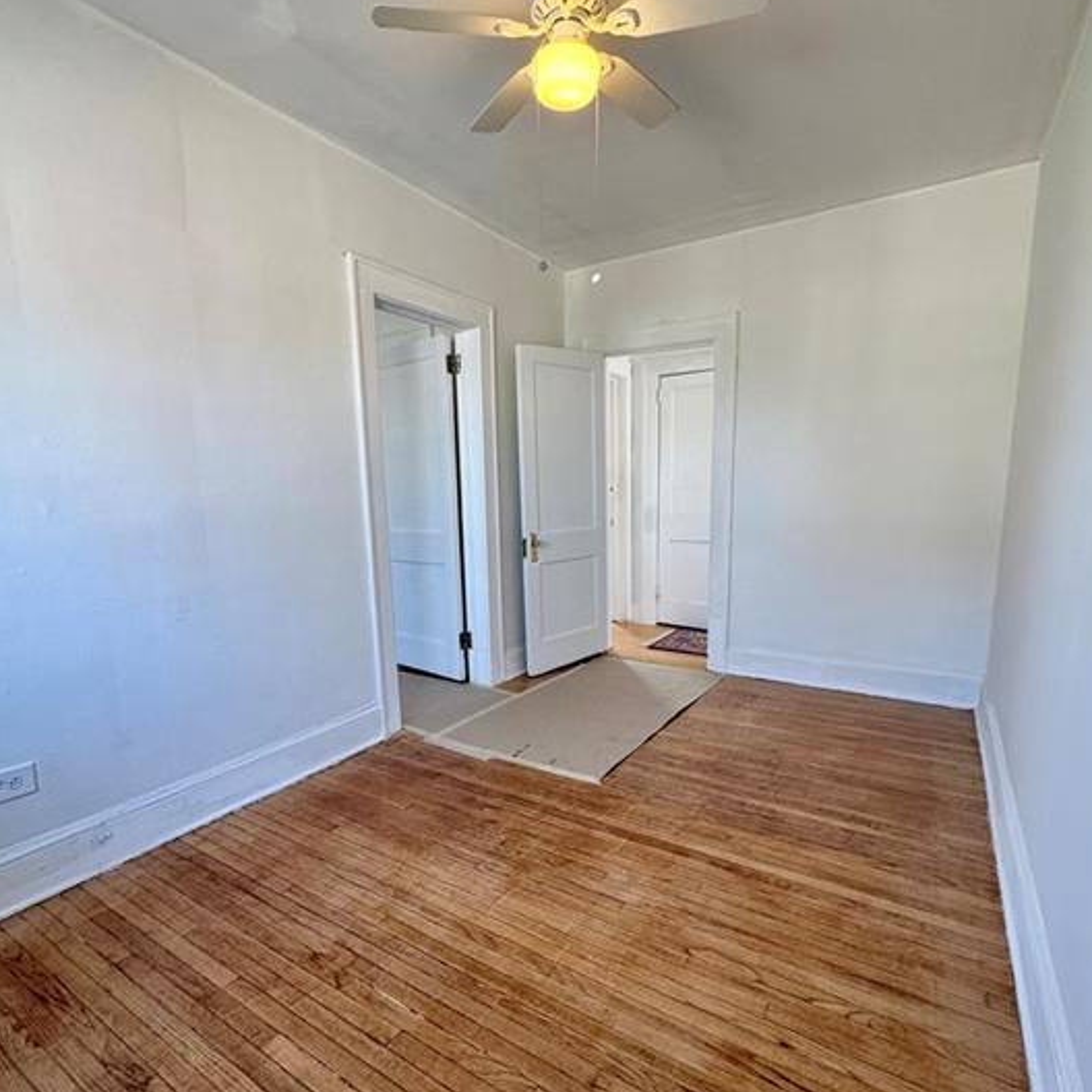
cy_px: 596
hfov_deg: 80.7
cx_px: 523
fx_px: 642
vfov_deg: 80.5
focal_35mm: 18
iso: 160
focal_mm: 2.22
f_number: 2.2
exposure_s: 1/120
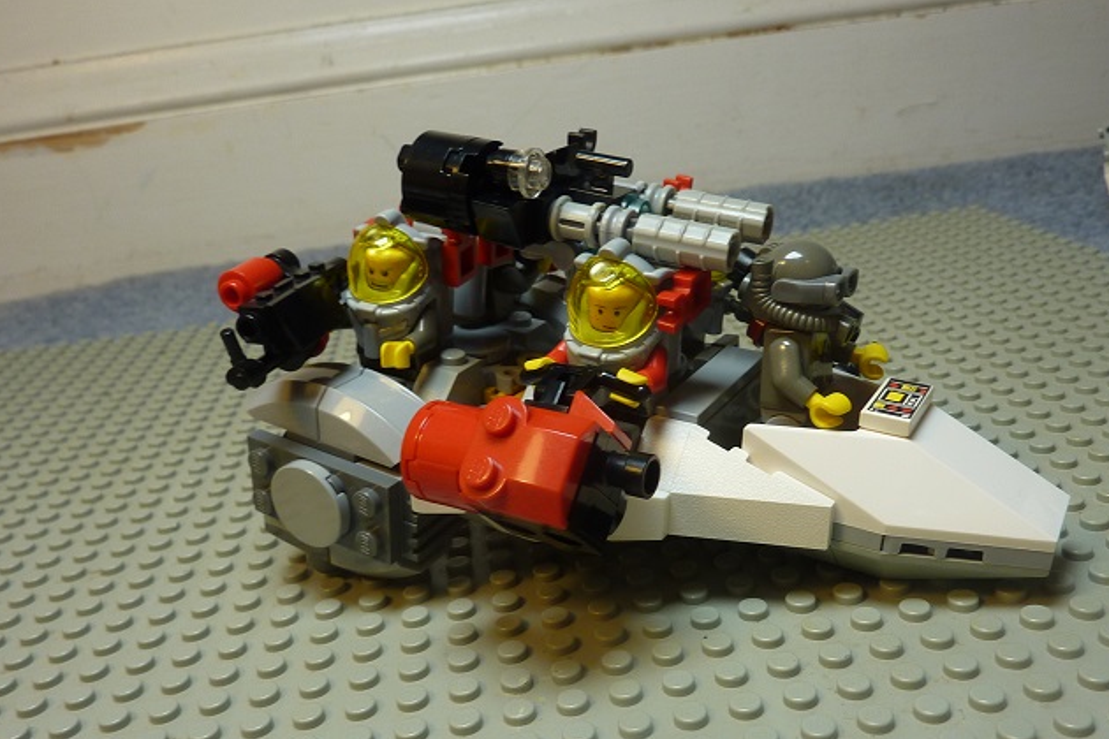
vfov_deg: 39.7
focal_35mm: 33
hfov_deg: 57.2
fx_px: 1017
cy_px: 465
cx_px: 570
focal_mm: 4.1
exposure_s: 1/40
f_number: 3.3
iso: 80
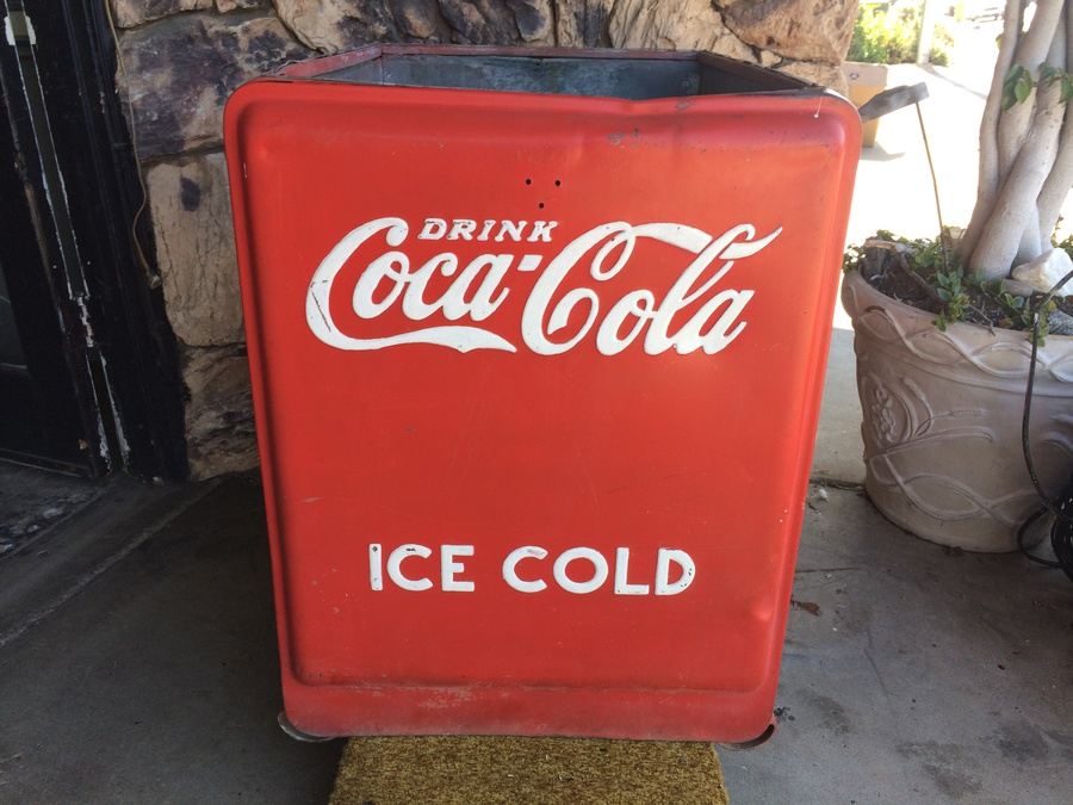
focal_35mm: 30
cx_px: 536
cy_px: 402
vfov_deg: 46.8
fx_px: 930
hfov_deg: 60.0
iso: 40
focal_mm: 4.12
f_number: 2.2
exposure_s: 1/120
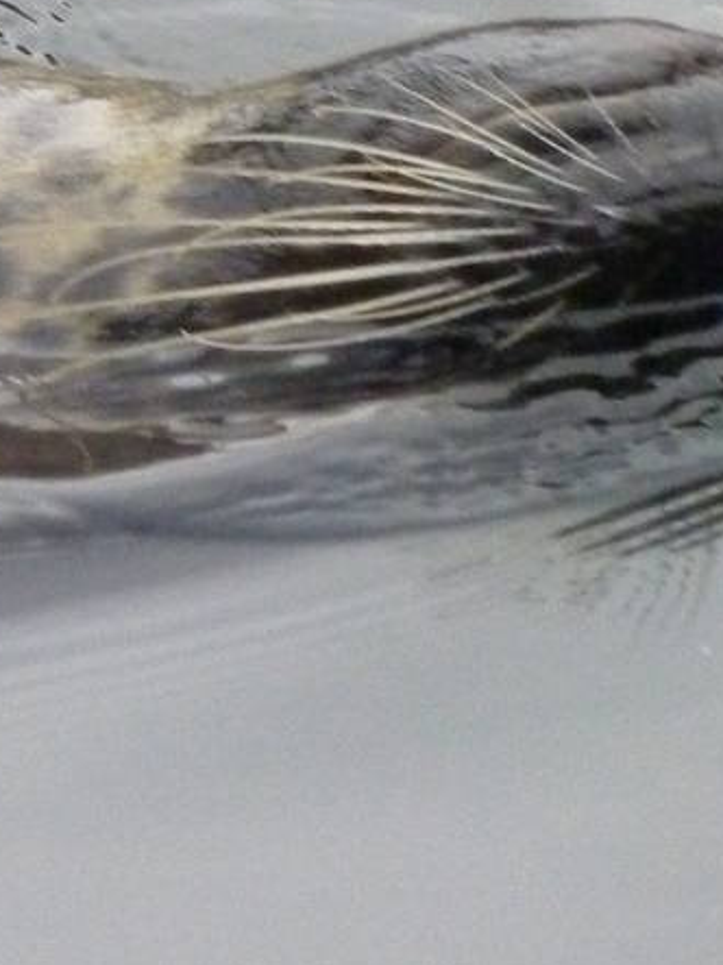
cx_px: -224
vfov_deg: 1.8
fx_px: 30202
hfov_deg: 1.4
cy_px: -312
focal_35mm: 1084
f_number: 4.9
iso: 640
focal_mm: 49.2
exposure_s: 1/250
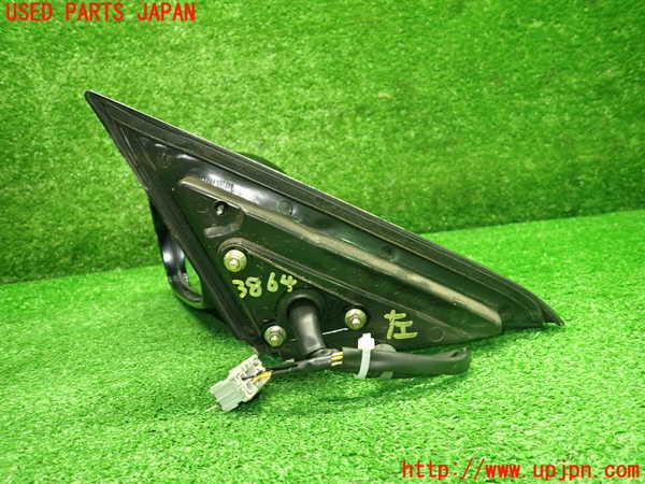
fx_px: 466
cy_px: 242
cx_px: 322
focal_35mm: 25
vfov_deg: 54.9
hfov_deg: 69.4
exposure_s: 1/30
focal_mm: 4.5
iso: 320
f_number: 2
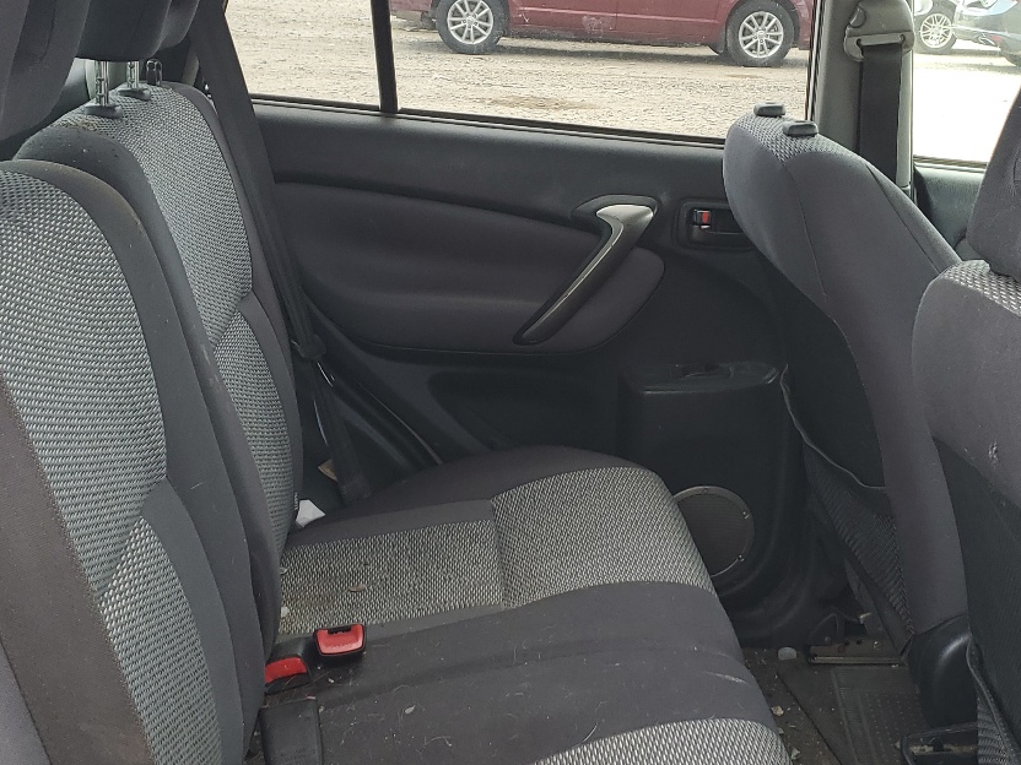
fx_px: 1475
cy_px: 441
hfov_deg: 38.1
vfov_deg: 29.1
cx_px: 580
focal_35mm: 50
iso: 50
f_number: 1.5
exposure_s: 1/217
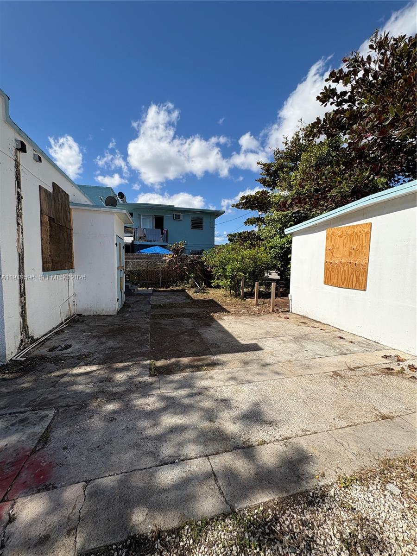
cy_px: 278
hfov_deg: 85.7
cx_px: 208
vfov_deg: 102.1
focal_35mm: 14
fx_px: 225
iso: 50
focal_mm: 2.22
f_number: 2.2
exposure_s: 1/1832
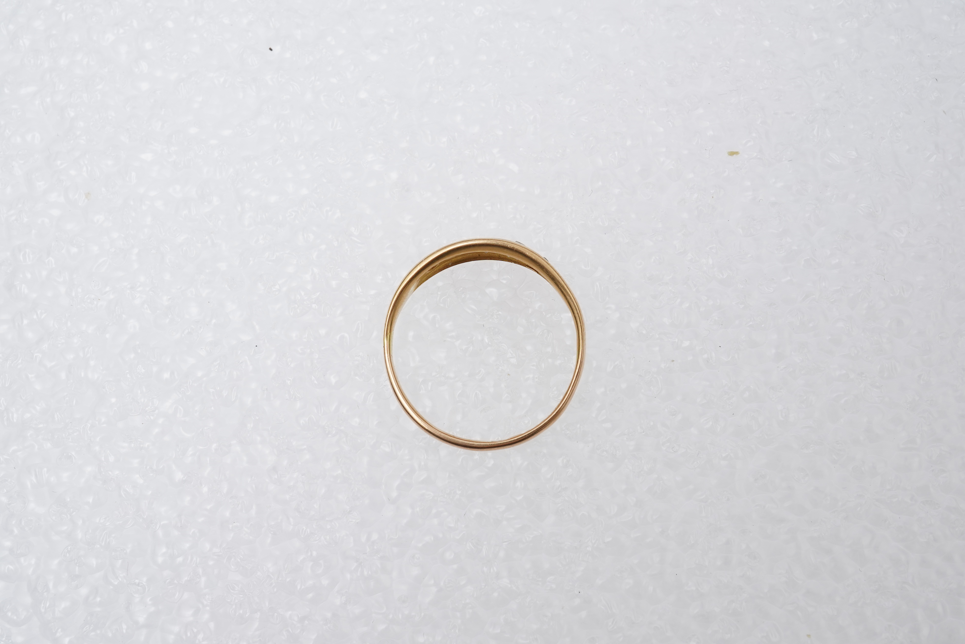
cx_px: 482
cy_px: 322
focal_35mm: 45
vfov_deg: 29.9
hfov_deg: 43.6
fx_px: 1206
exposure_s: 1/125
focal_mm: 30
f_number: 20
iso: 500
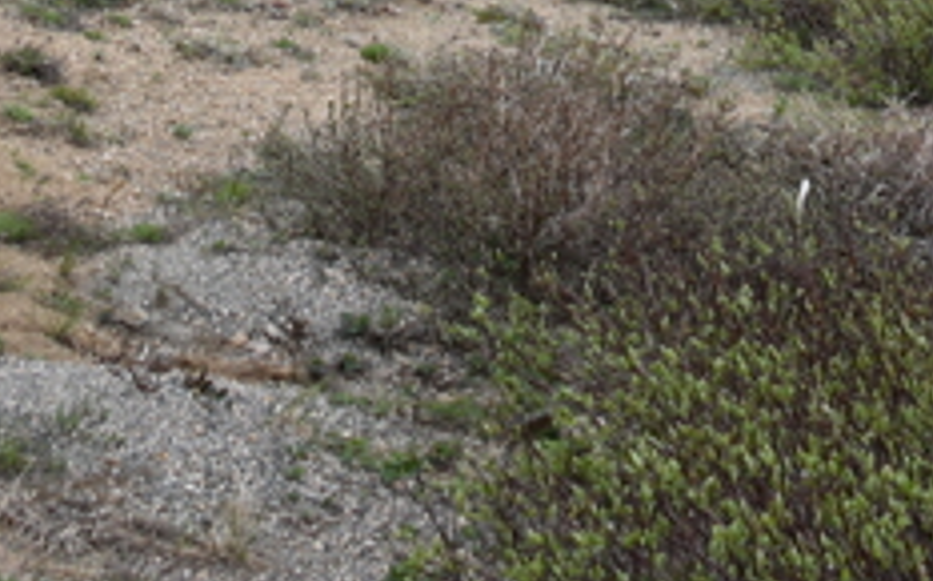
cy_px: -1094
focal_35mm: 157
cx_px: 617
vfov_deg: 7.4
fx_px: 3987
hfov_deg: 13.3
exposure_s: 1/200
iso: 100
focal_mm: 28
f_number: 7.1
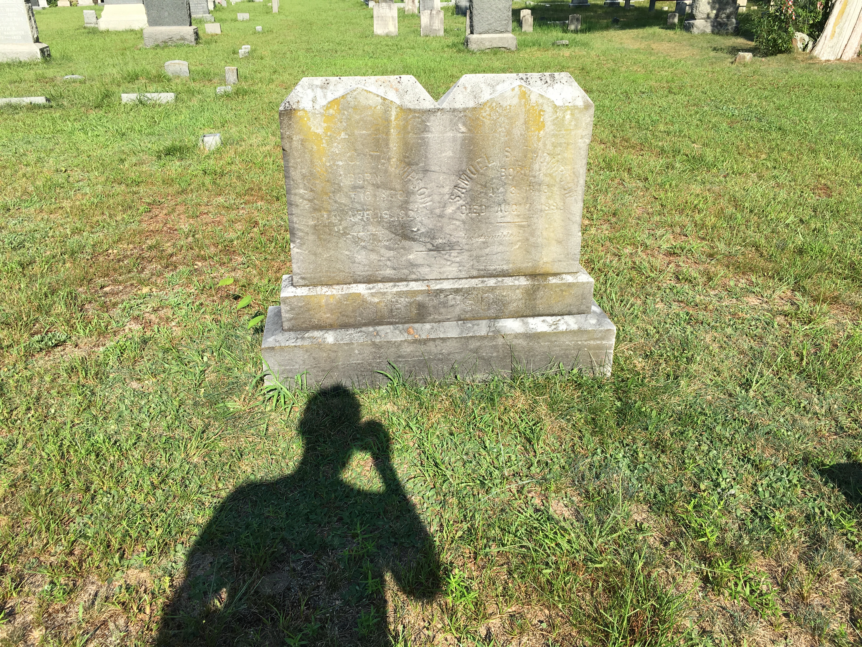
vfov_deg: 48.2
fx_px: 722
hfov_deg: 61.7
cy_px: 324
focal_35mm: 29
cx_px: 431
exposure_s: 1/999
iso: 25
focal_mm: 4.15
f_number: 2.2
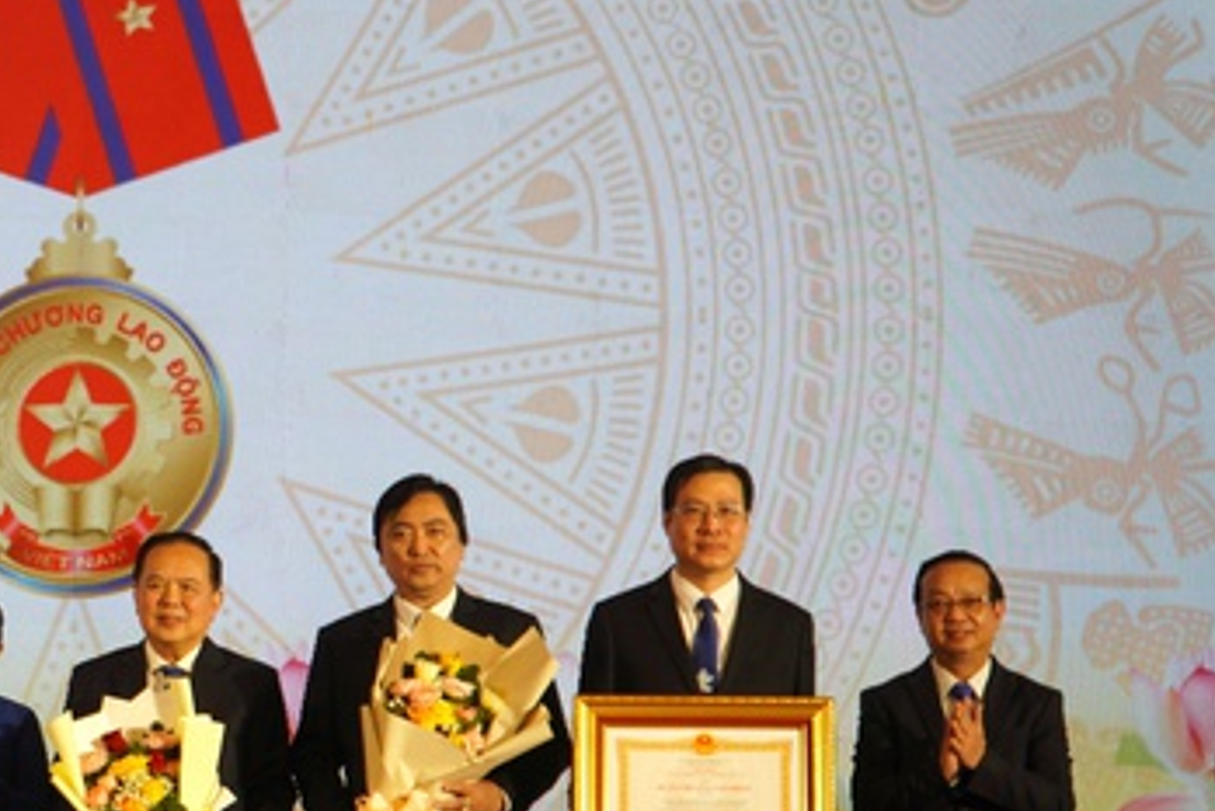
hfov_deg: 21.8
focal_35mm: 90
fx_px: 3039
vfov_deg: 15.1
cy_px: 614
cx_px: 21
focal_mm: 30
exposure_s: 1/50
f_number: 4
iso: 125
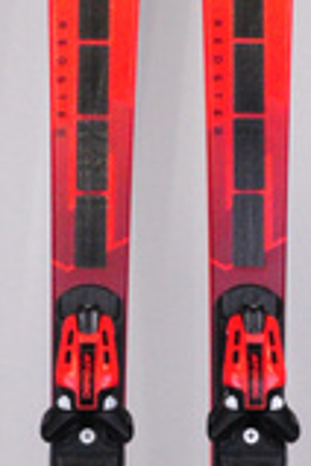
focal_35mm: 119
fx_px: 1540
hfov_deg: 11.5
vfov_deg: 16.8
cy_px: 481
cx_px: 163
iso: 3200
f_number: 16
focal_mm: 21
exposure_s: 1/180
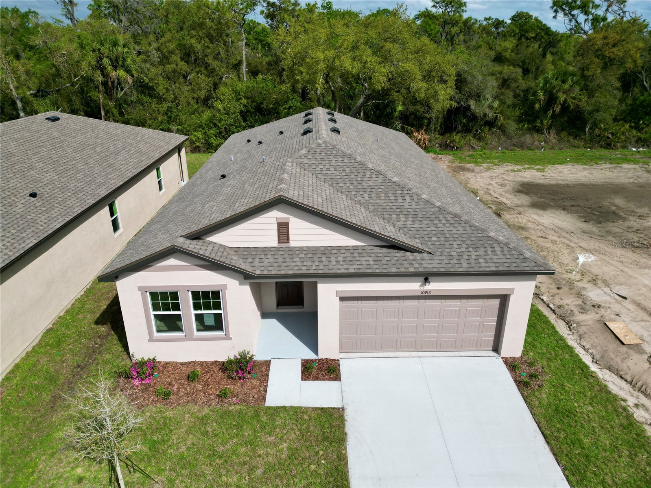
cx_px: 326
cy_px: 244
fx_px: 451
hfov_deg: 71.6
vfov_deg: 56.8
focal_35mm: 24
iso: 150
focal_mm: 6.72
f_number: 1.7
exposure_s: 1/6000
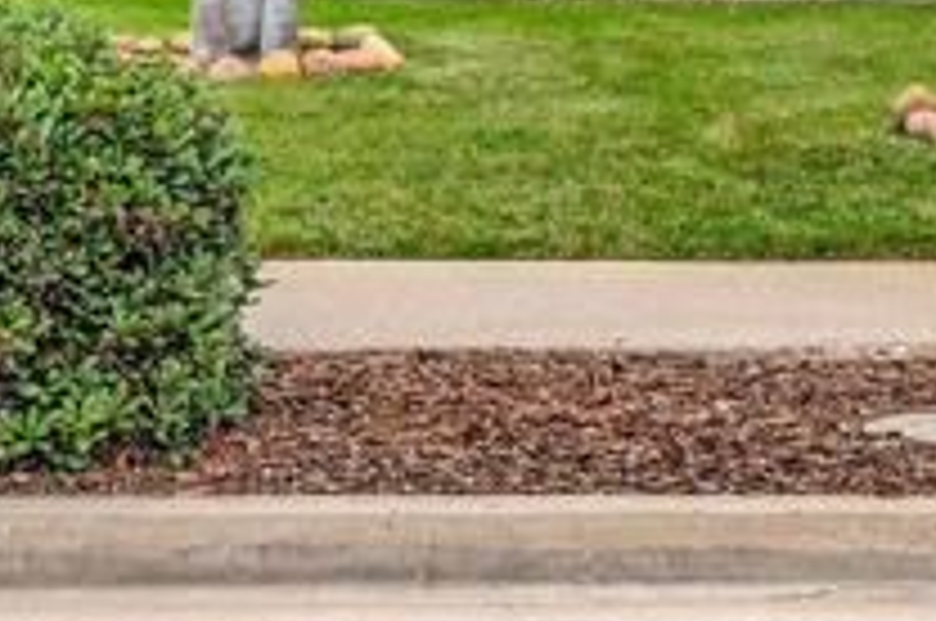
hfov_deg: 13.7
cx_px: 981
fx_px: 3842
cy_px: -657
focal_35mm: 148
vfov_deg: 8.7
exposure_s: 1/640
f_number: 8
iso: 400
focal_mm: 30
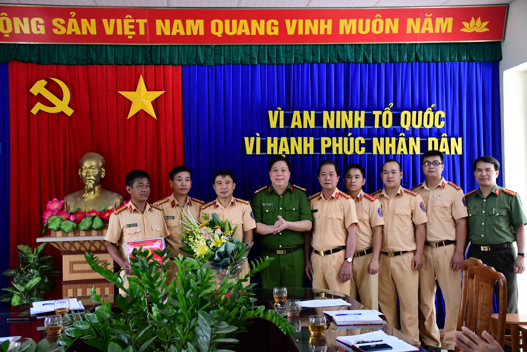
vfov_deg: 29.9
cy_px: 176
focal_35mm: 45
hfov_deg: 43.6
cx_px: 264
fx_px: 659
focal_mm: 30
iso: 2500
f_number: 4
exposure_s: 1/200
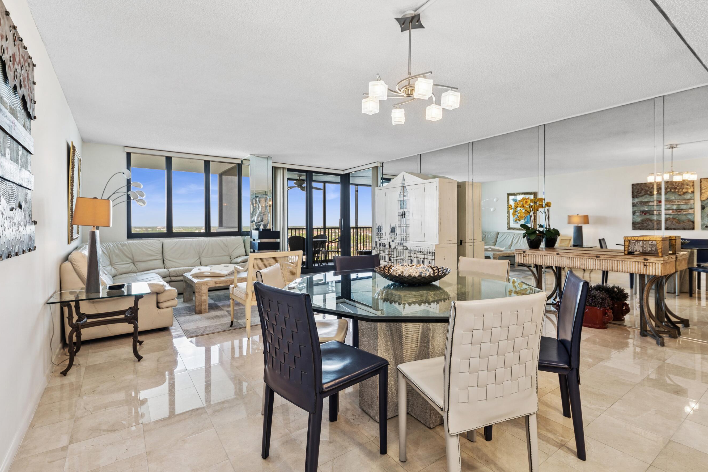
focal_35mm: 18
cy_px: 229
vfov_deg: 67.4
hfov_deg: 89.9
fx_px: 354
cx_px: 378
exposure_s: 1/5
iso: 100
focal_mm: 16
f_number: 8
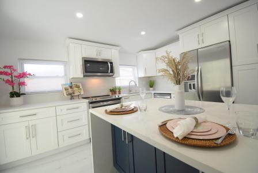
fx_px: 108
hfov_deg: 100.3
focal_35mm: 15
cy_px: 86
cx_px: 129
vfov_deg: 77.5
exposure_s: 1/60
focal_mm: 10
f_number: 4.5
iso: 400
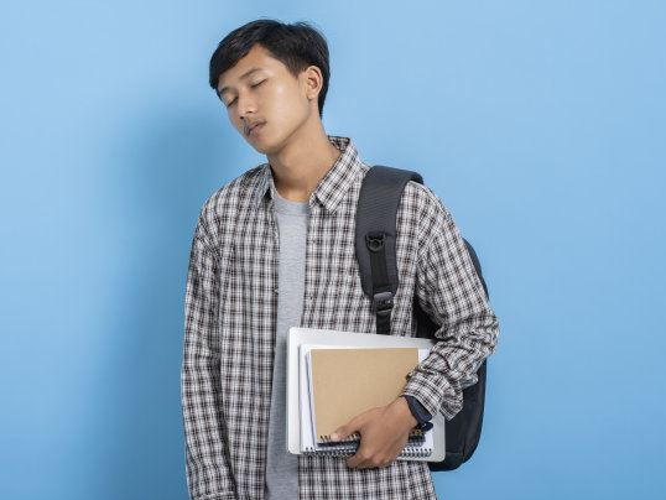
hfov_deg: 23.8
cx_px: 300
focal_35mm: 82
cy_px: 251
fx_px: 1578
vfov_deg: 18.0
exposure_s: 1/200
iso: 100
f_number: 8
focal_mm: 50
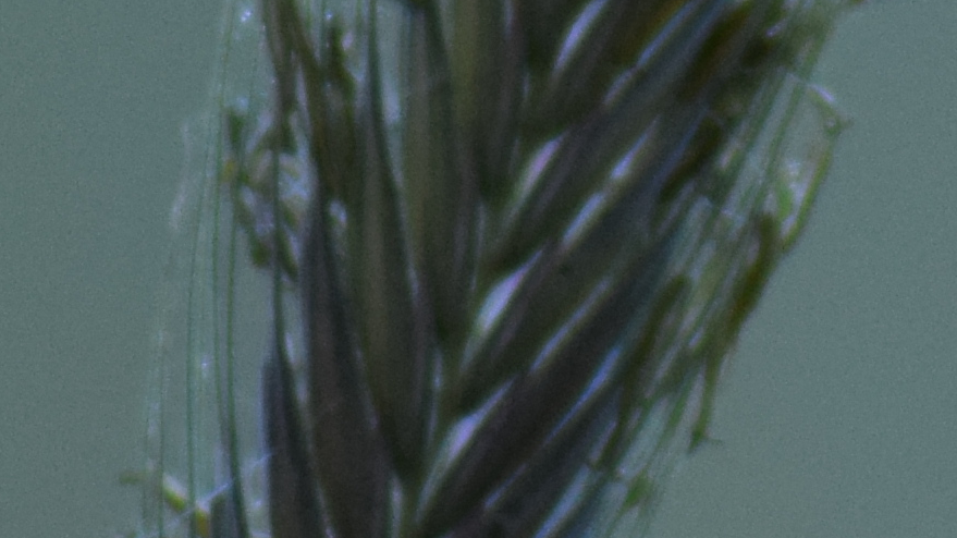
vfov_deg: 0.6
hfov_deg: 1.0
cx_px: 907
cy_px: -352
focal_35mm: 2146
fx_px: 54445
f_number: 4.8
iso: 800
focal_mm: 200
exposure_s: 1/640
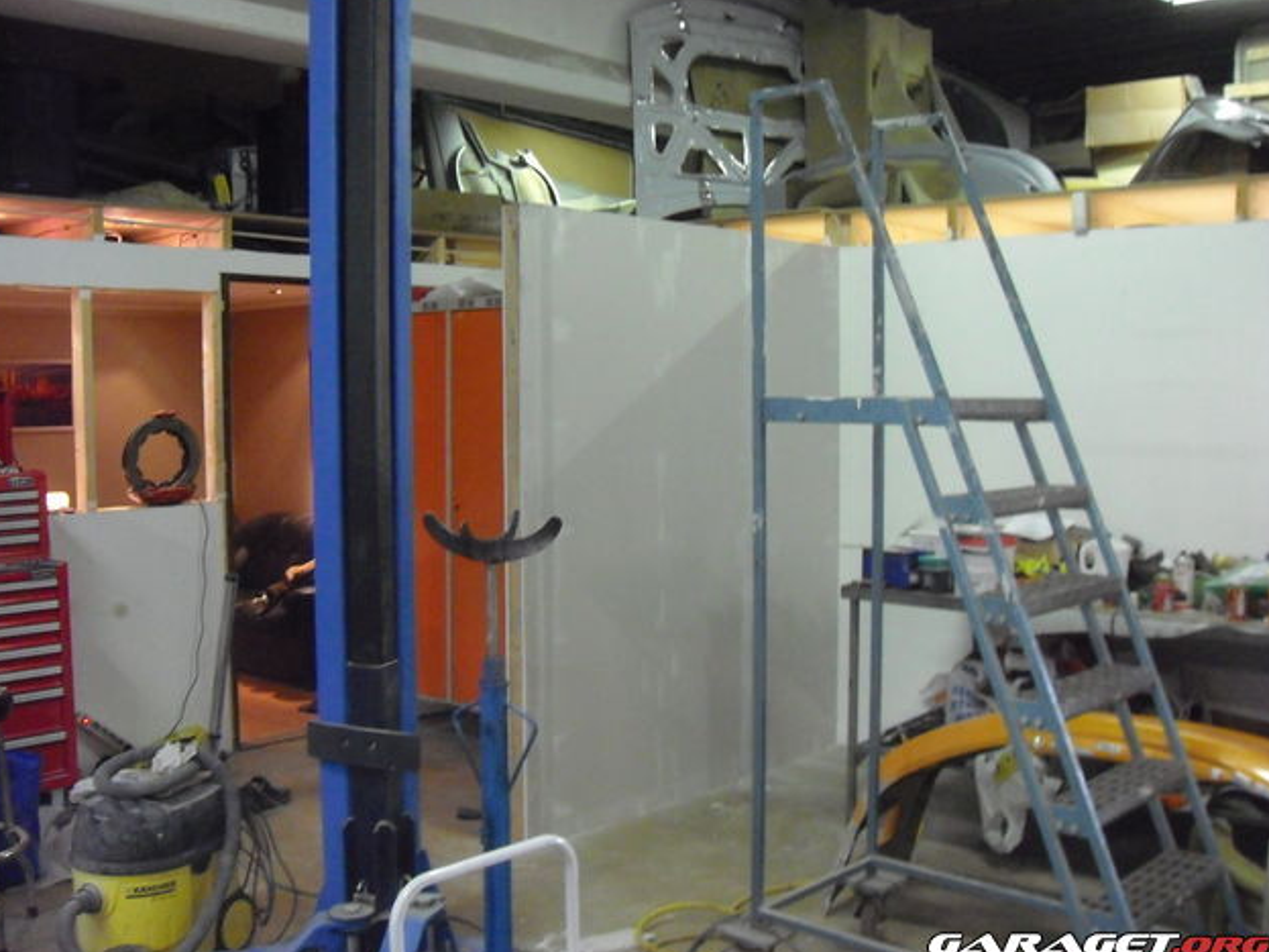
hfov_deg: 49.0
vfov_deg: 37.7
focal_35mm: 38
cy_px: 475
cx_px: 625
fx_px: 1393
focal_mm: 6.2
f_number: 2.7
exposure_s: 1/30
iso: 800
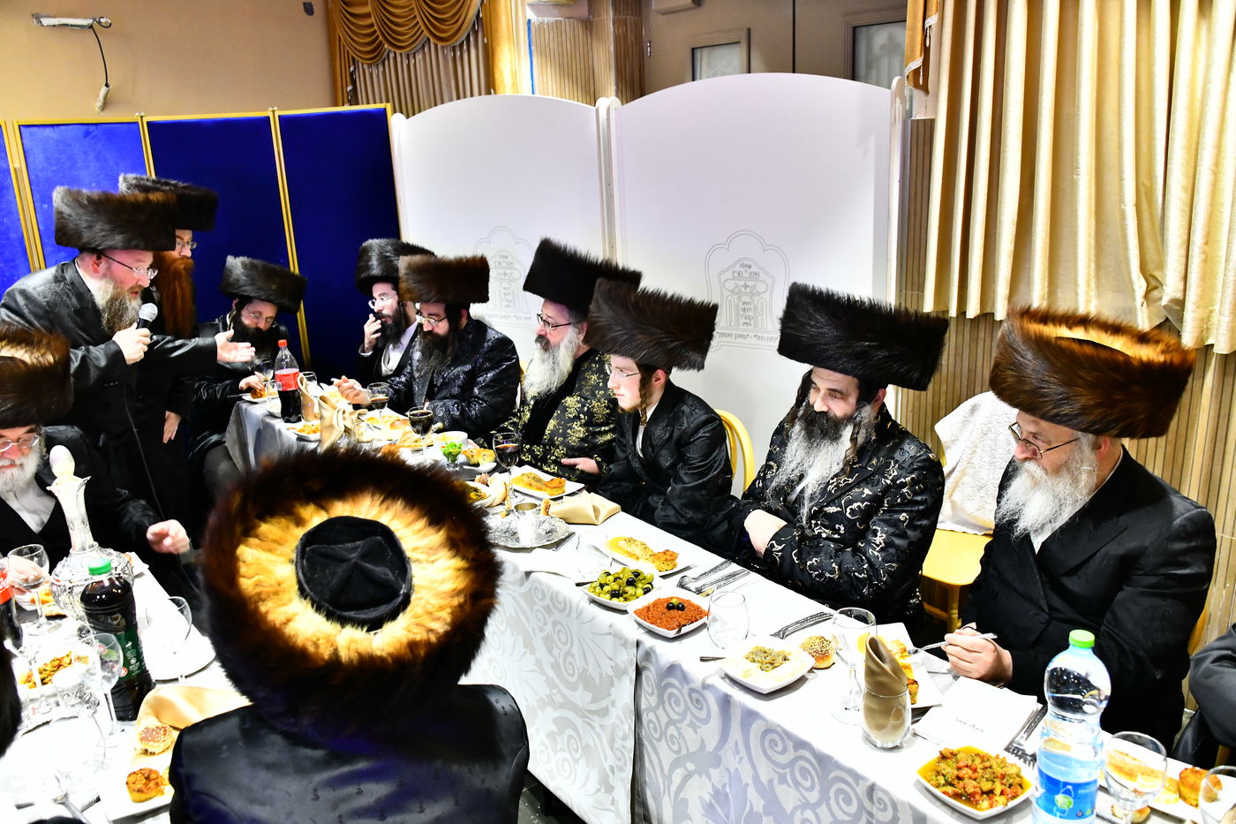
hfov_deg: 65.5
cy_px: 412
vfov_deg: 46.4
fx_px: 961
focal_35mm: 28
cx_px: 618
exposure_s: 1/100
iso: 3200
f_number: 5.6
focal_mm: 28
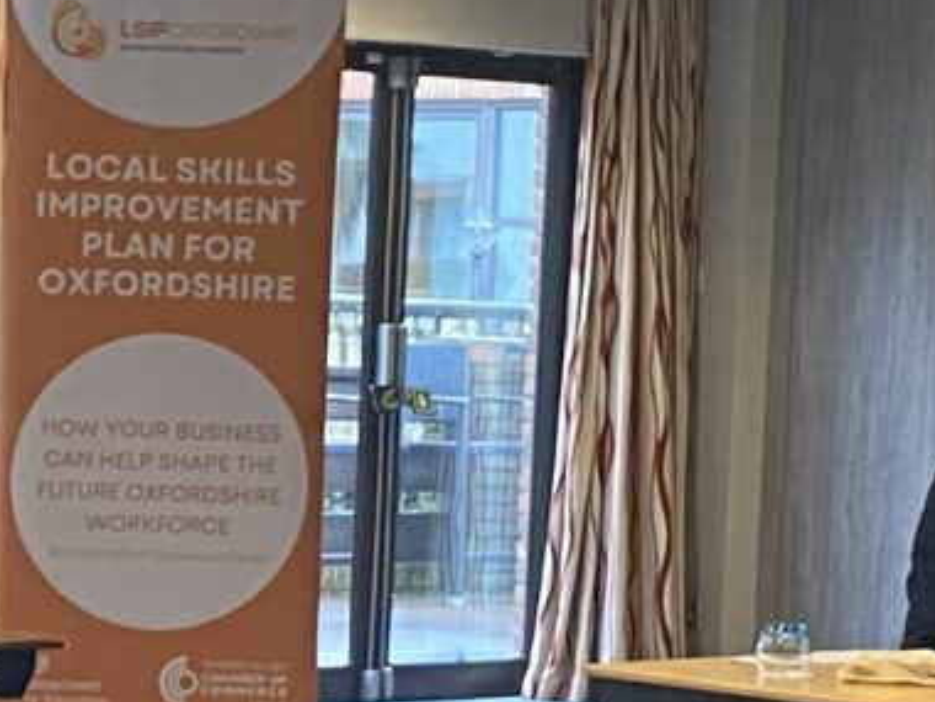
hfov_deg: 11.2
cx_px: 22
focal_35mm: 175
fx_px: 4727
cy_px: 611
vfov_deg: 8.5
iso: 160
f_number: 1.8
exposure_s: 1/50
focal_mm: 4.25
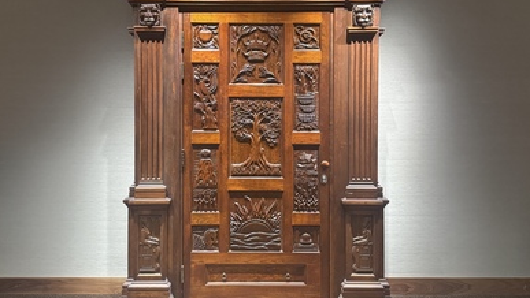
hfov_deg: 69.8
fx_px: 380
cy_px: 124
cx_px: 260
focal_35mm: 27
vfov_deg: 42.8
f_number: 1.78
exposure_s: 1/50
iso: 800
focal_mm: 6.76
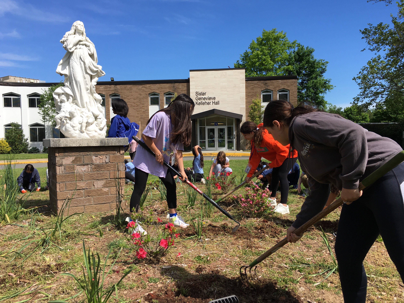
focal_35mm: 29
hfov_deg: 61.7
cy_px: 152
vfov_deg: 48.2
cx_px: 202
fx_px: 338
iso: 25
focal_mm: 4.15
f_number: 2.2
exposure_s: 1/1304
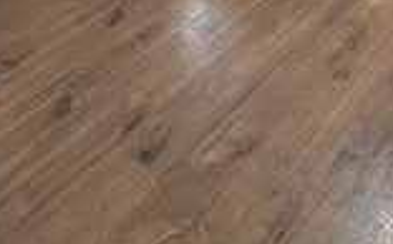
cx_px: 171
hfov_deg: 33.5
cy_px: -332
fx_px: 652
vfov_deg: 14.5
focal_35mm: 61
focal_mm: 2.22
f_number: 2.2
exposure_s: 1/60
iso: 160
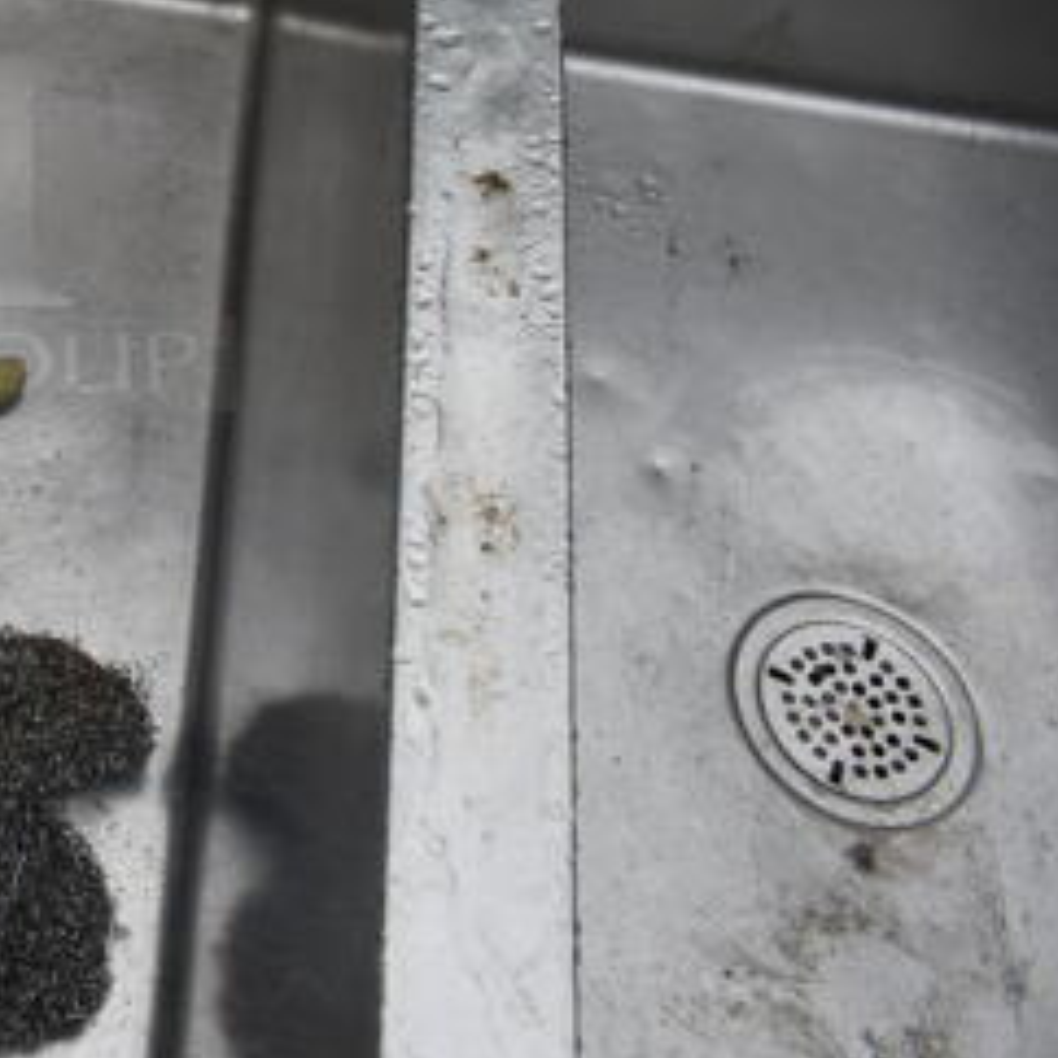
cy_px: 179
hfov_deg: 26.0
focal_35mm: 58
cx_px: -249
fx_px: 2006
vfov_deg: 28.8
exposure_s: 1/125
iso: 100
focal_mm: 18
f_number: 5.6
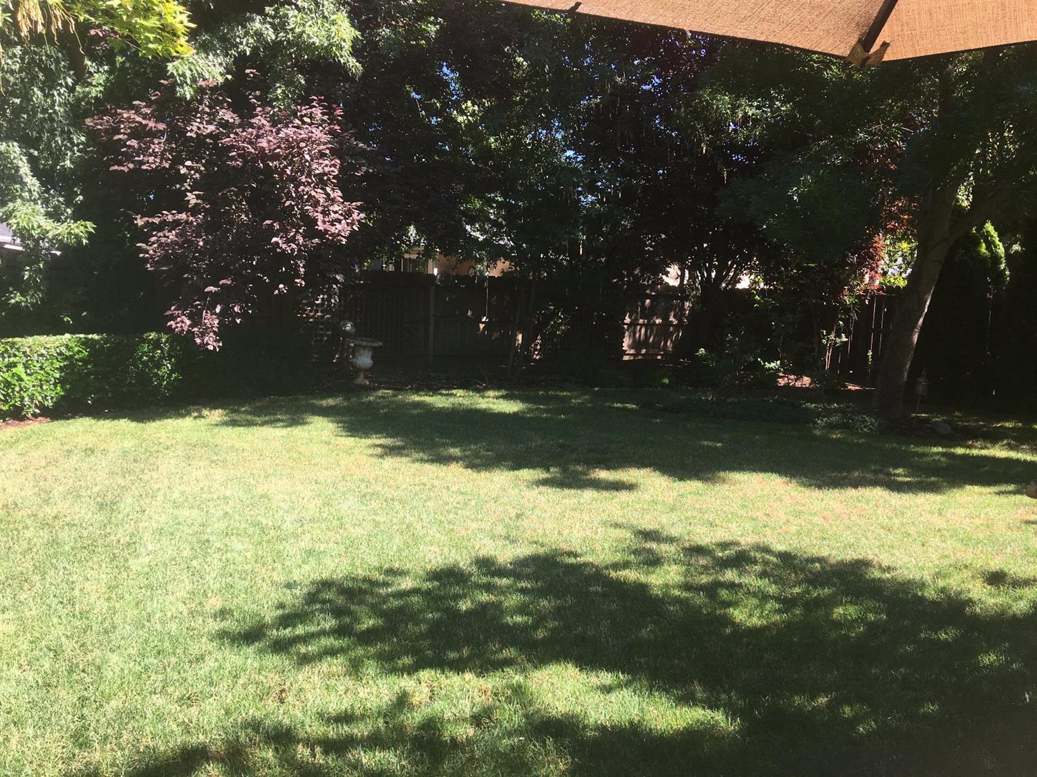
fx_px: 868
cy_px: 388
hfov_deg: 61.7
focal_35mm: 29
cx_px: 518
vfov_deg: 48.2
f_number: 2.2
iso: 25
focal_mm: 4.15
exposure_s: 1/346
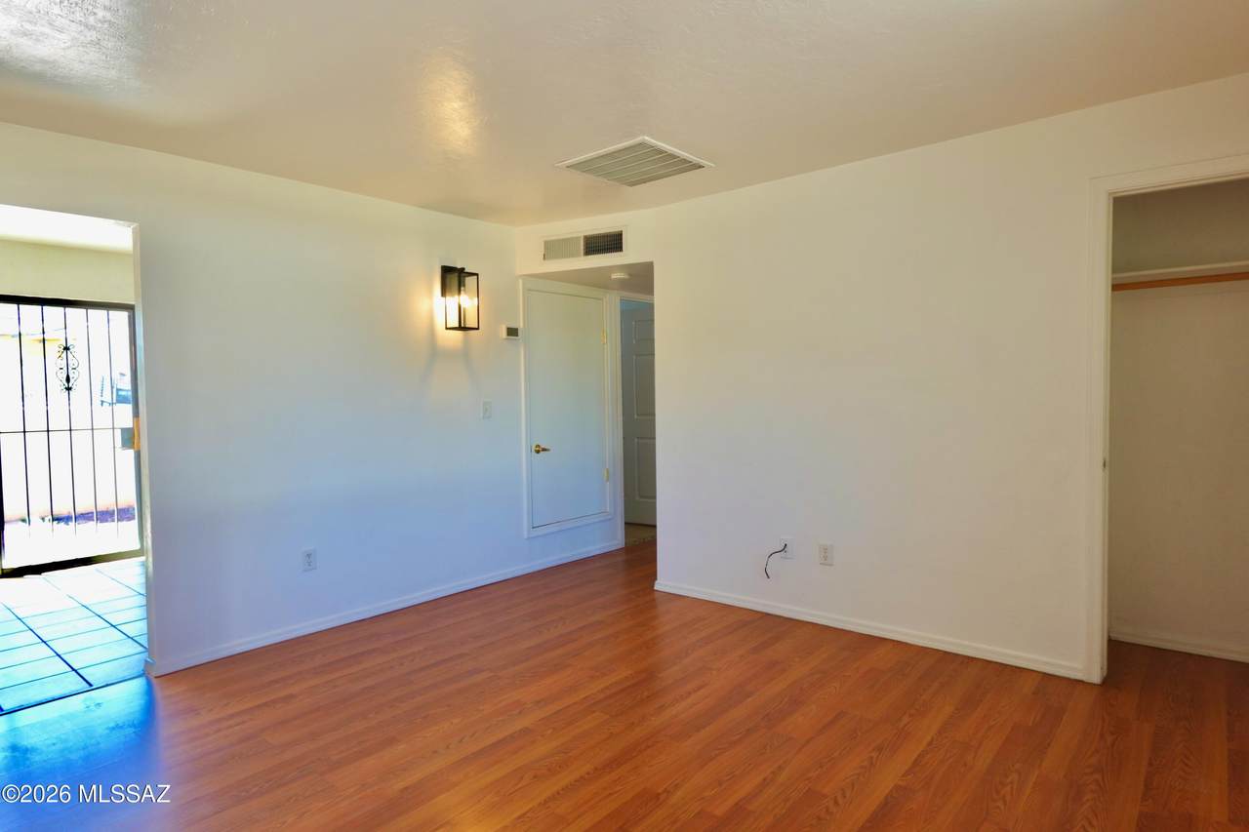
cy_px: 416
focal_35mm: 20
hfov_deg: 84.0
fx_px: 694
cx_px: 624
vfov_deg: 61.9
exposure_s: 1/80
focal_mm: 7.6
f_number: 2
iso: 125
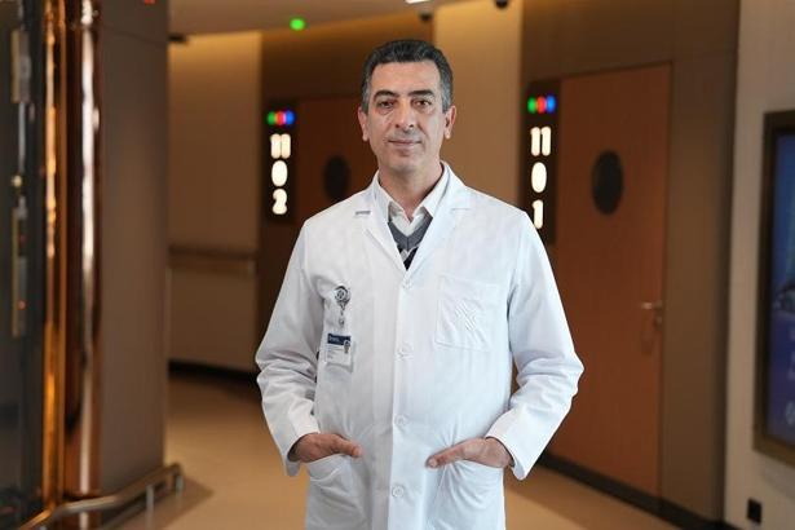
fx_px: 1546
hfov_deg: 28.8
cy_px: 265
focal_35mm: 70
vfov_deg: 19.5
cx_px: 398
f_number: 2.8
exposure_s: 1/500
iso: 1000
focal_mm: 70
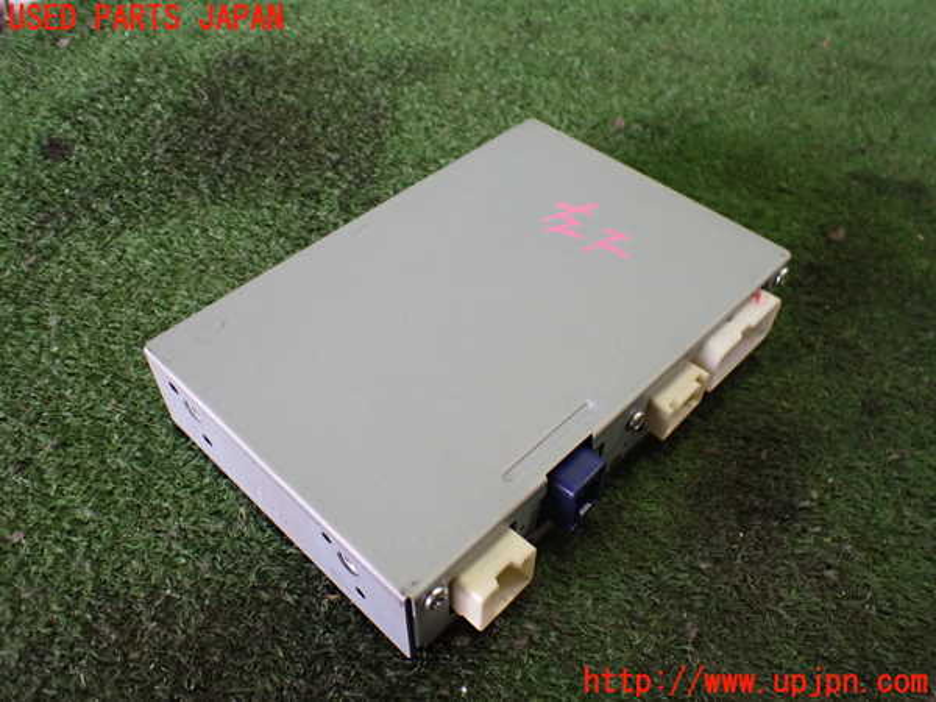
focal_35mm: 30
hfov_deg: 60.0
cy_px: 351
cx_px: 468
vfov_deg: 46.8
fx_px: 811
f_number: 2.3
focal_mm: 5.4
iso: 640
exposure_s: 1/125
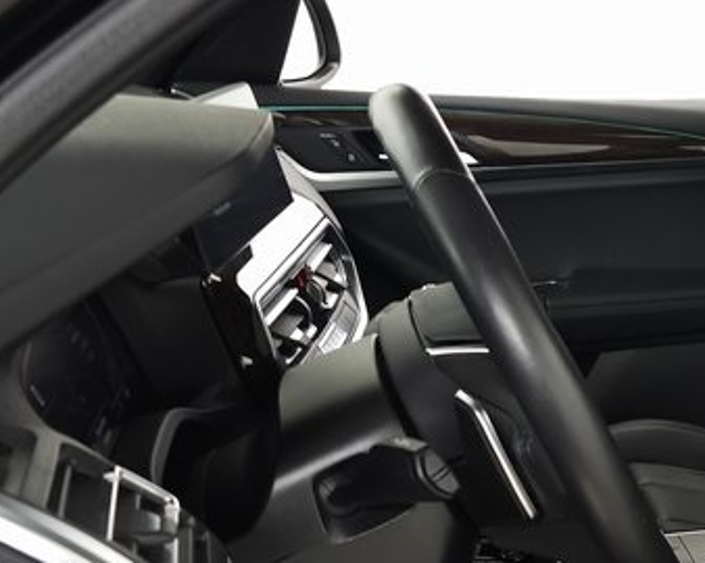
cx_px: 903
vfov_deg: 21.6
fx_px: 1418
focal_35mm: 68
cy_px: 565
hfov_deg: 24.5
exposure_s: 1/60
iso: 160
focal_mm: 6.3
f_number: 1.7
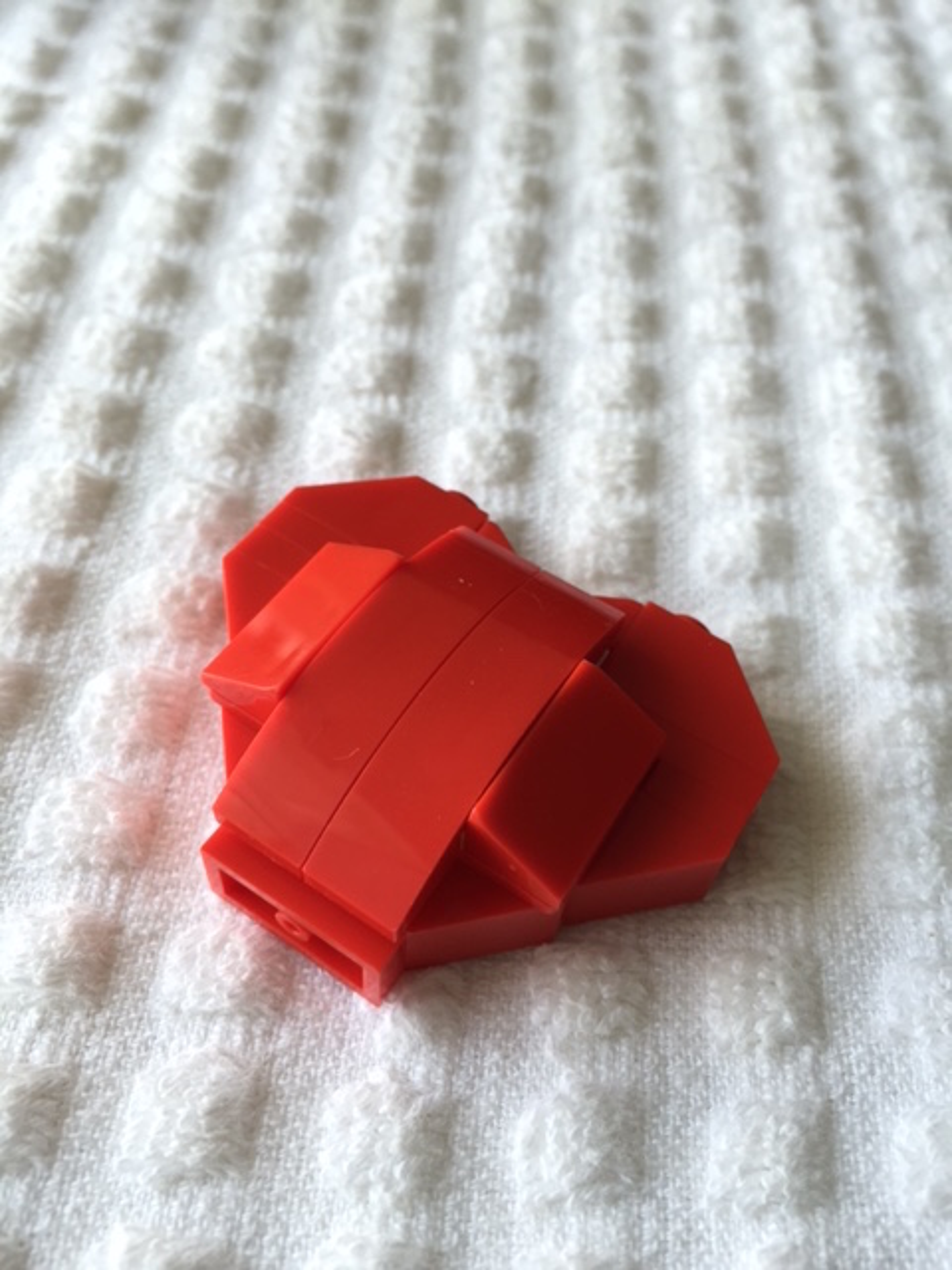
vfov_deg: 61.7
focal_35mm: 29
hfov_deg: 48.2
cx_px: 476
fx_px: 1063
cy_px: 635
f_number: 2.2
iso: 32
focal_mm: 4.15
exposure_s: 1/60
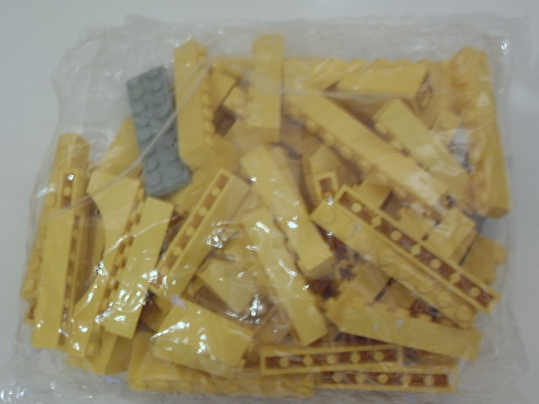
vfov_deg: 21.0
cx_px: 270
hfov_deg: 27.8
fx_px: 1090
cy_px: 202
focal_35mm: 70
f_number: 4
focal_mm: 18.38
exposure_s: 1/2
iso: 100
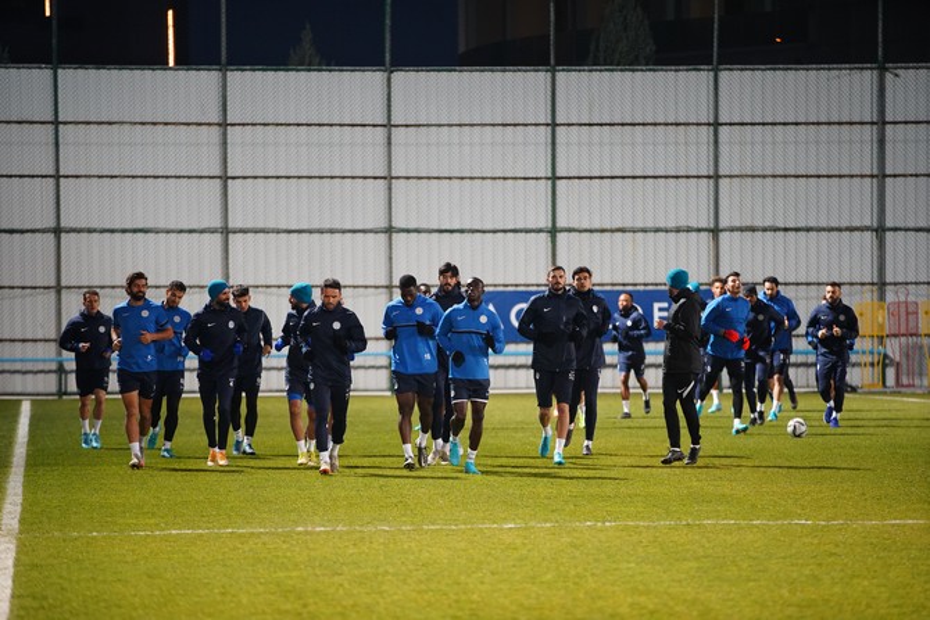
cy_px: 310
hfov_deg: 10.3
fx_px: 5167
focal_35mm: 200
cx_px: 465
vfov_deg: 6.9
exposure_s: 1/250
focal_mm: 200
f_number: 2.8
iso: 3200
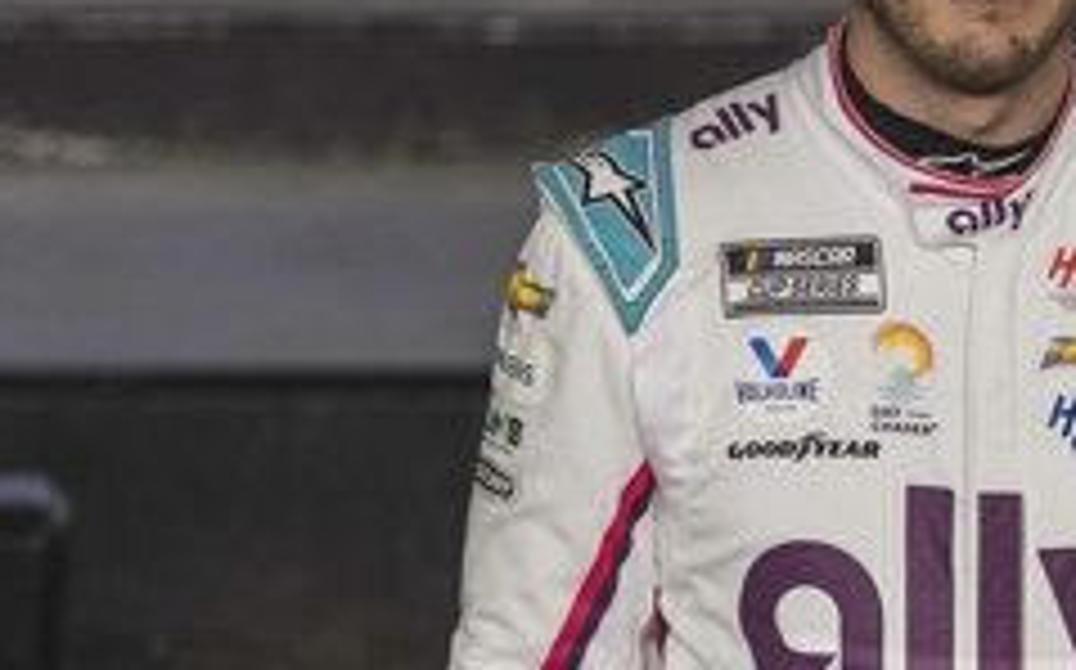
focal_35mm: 371
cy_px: 632
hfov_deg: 5.6
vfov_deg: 3.5
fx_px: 10872
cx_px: 1436
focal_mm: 110
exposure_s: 1/200
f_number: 2.8
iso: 1250
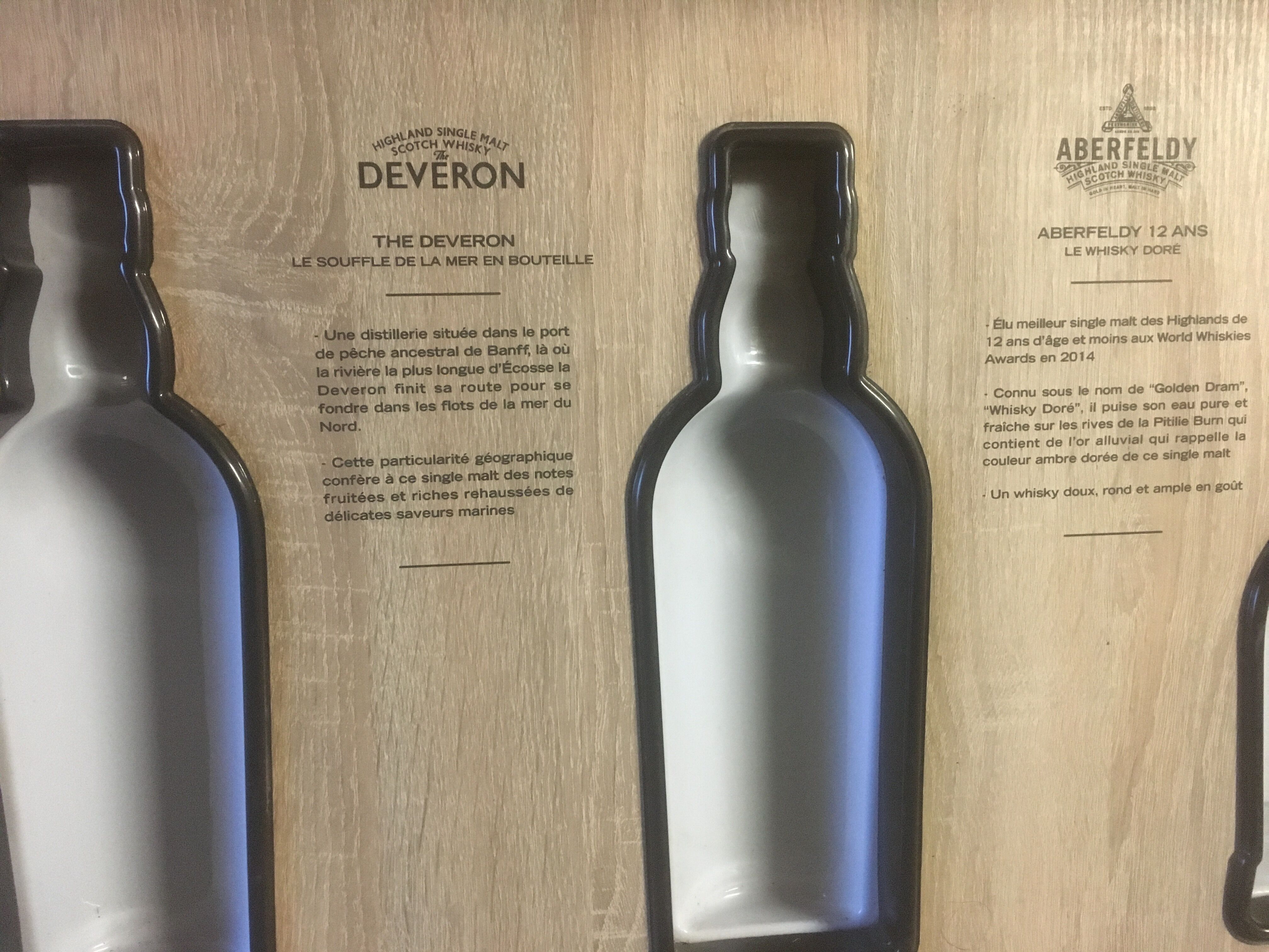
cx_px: 634
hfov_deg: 61.7
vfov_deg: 48.2
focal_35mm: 29
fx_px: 1063
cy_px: 476
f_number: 2.2
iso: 250
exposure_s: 1/17
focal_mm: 4.15
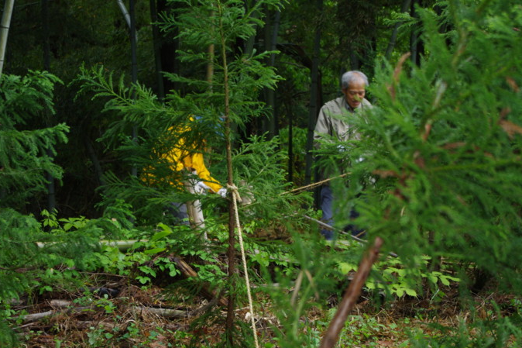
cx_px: 286
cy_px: 200
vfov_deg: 15.3
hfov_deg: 22.9
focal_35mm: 89
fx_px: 1290
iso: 200
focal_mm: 50
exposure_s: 1/30
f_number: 5.6
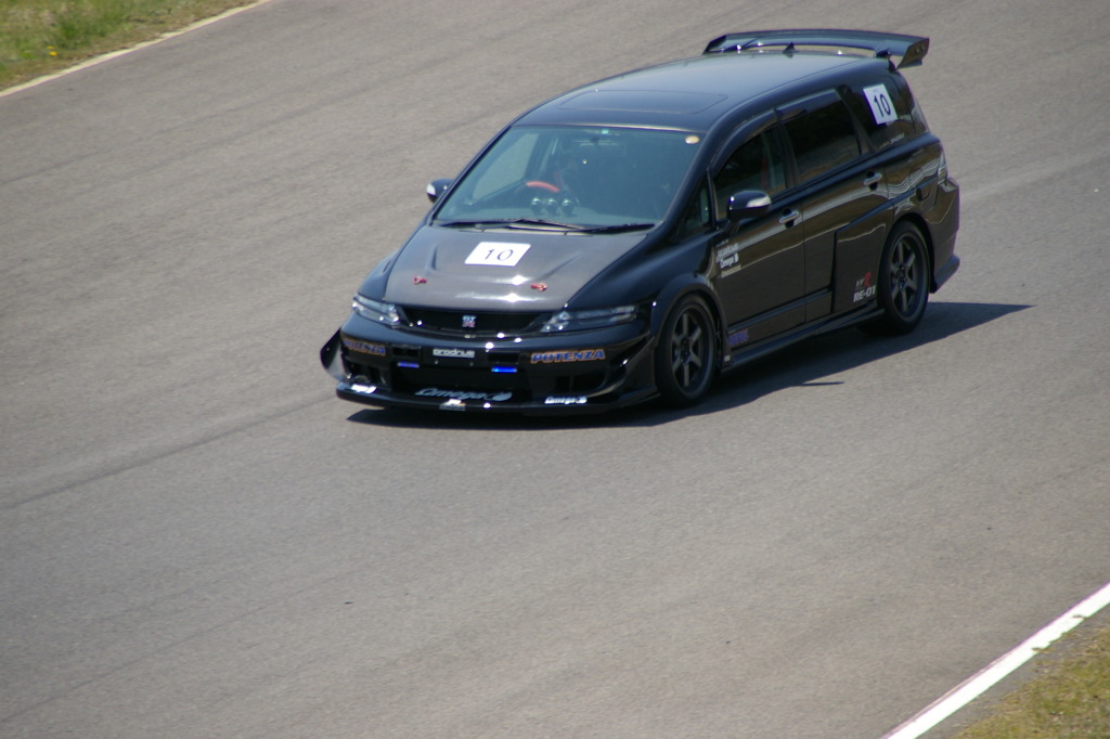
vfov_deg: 3.7
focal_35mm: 375
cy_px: 370
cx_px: 555
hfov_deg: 5.5
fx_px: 11558
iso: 200
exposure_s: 1/350
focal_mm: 250
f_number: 8
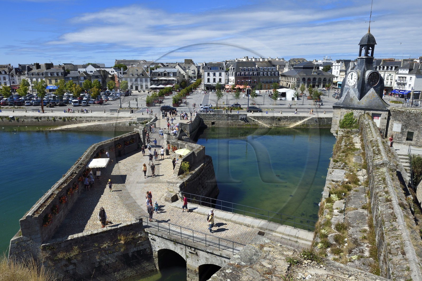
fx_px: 281
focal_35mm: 24
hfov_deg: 73.8
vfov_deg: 53.1
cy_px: 140
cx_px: 211
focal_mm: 24
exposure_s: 1/320
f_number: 10
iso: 200
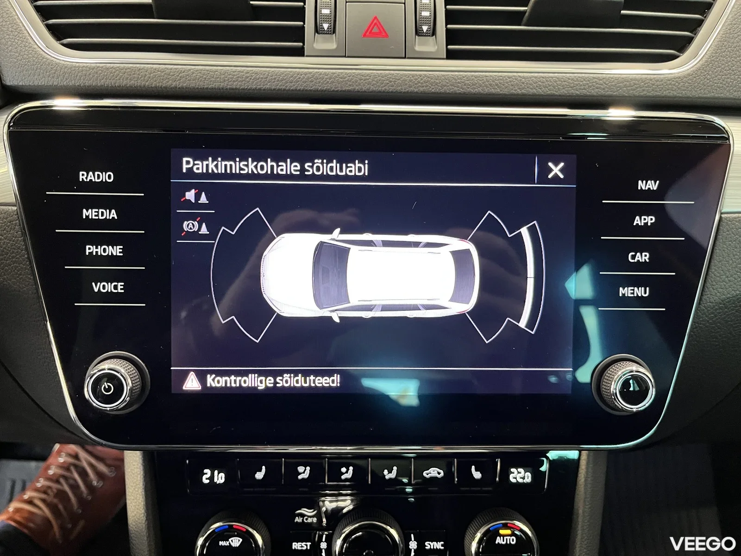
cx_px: 370
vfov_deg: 53.1
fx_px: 557
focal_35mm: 26
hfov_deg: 67.3
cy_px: 278
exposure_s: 1/42
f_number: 1.6
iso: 500
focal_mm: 5.1
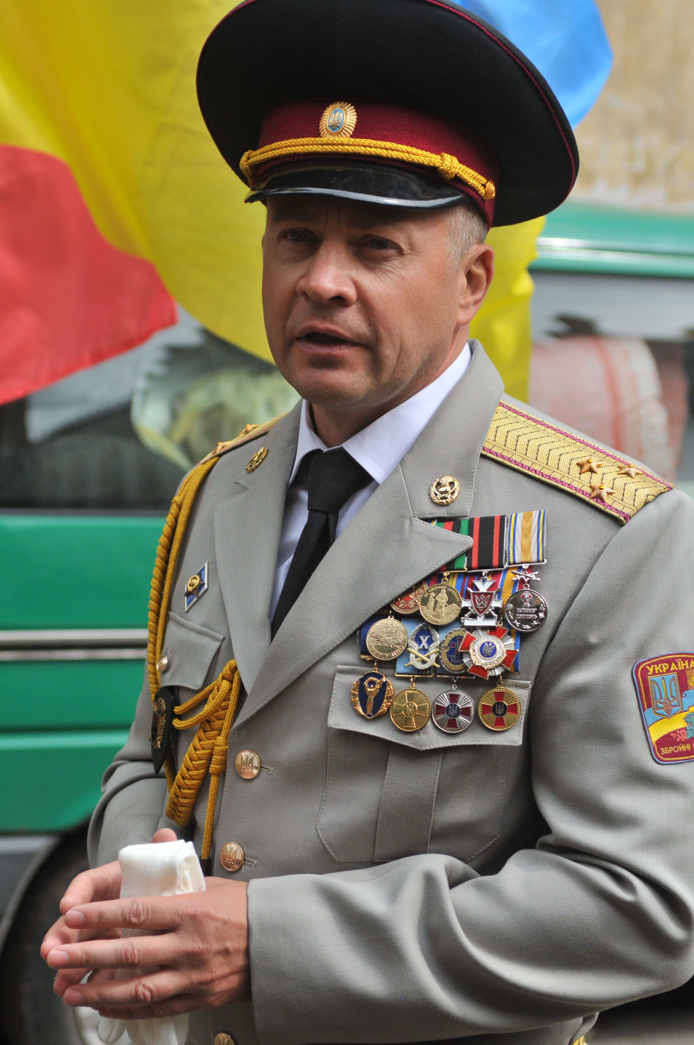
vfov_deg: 24.6
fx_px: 2392
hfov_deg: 16.5
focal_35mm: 82
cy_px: 522
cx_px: 347
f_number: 4
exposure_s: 1/2000
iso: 500
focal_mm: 55
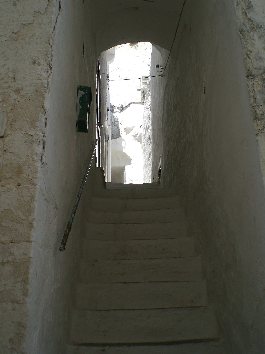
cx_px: 132
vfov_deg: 49.0
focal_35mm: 38
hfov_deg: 37.7
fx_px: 388
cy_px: 177
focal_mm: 6.3
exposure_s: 1/250
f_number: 4.4
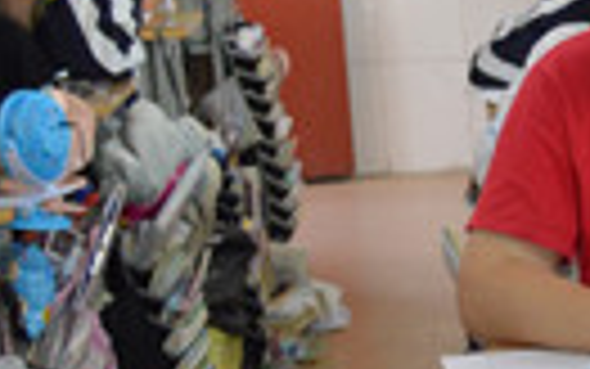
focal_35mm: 179
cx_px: 1243
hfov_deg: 10.6
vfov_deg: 7.2
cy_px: 583
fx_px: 2879
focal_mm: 22
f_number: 4
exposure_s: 1/100
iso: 400
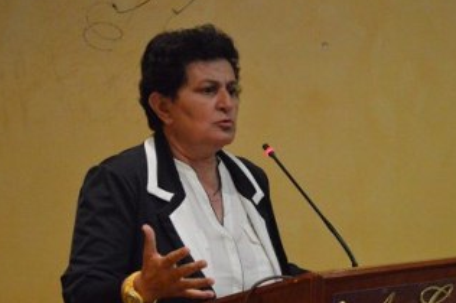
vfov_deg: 10.4
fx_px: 1670
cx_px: 286
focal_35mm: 132
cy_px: 198
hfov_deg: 15.5
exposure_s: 1/60
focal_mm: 62
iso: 6400
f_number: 5.3
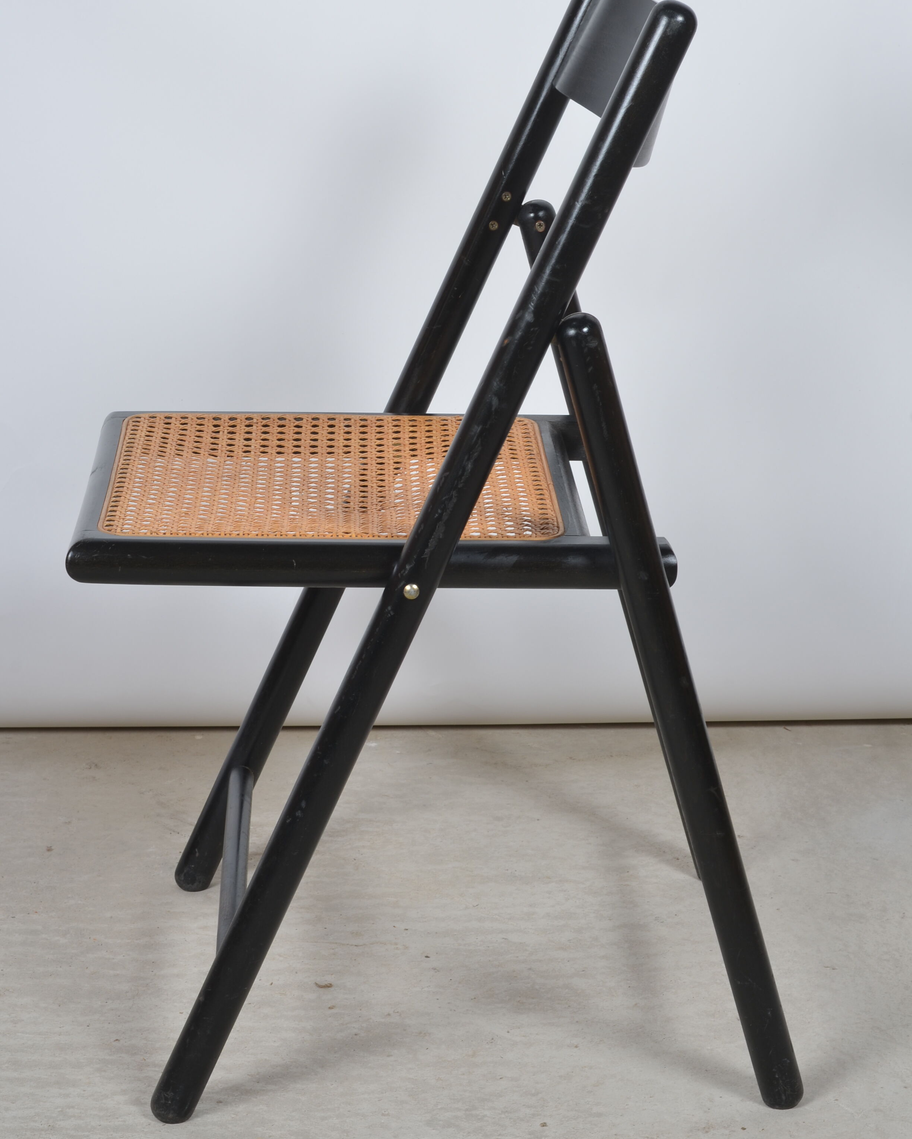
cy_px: 499
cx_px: 456
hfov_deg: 18.1
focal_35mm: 85
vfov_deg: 22.5
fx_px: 2867
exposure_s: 1/125
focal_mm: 50
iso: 100
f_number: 11
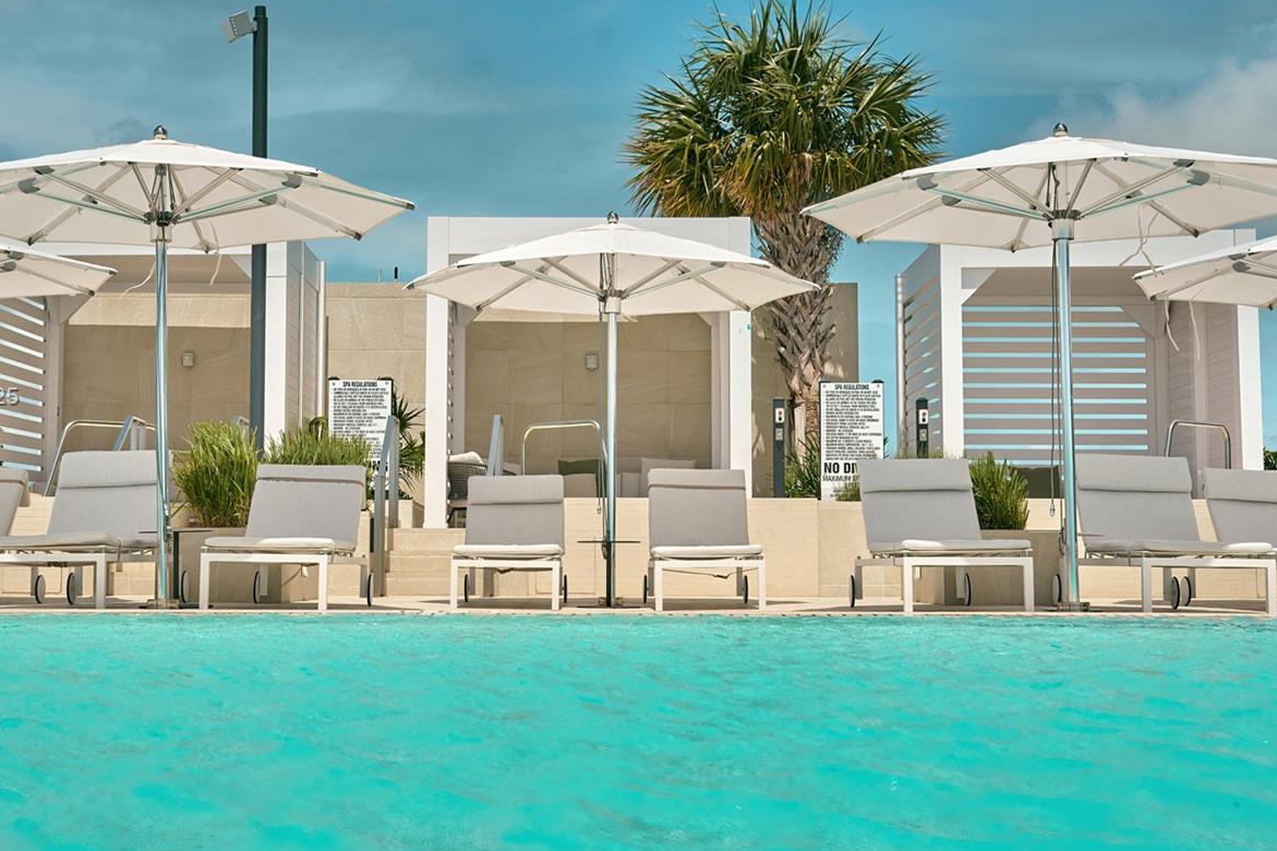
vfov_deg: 24.2
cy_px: 398
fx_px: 1986
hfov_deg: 35.6
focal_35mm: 56
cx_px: 542
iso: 125
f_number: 7.1
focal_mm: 41
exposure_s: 1/1600
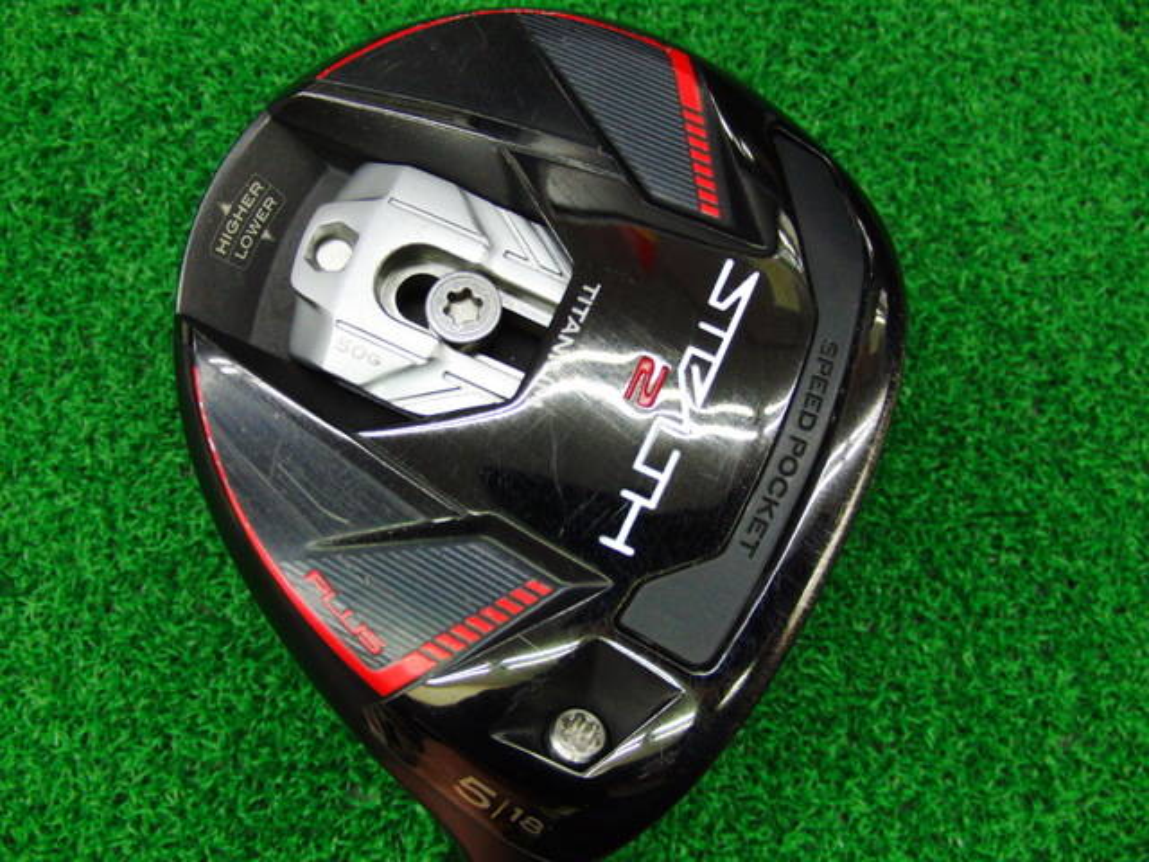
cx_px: 574
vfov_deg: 38.7
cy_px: 431
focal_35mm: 37
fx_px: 1228
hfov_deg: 50.1
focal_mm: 6.42
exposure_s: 1/50
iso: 400
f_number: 3.6
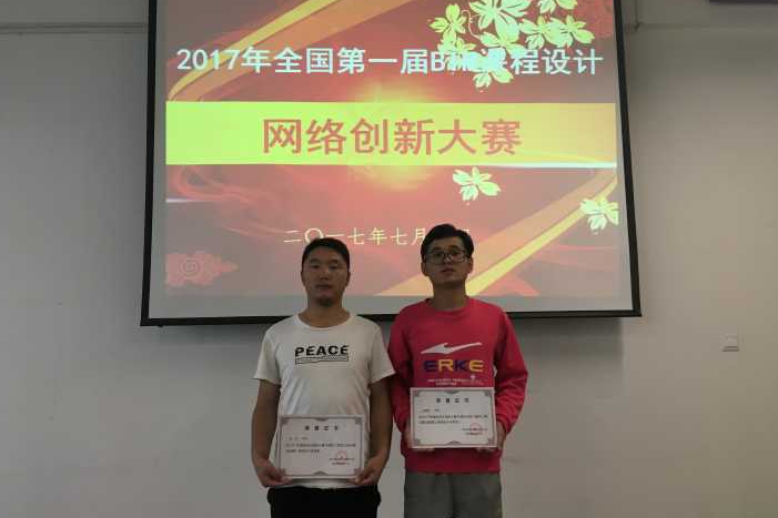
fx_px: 670
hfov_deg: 60.3
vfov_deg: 42.3
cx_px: 391
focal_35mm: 31
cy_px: 270
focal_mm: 4.15
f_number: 2.2
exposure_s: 1/33
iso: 32
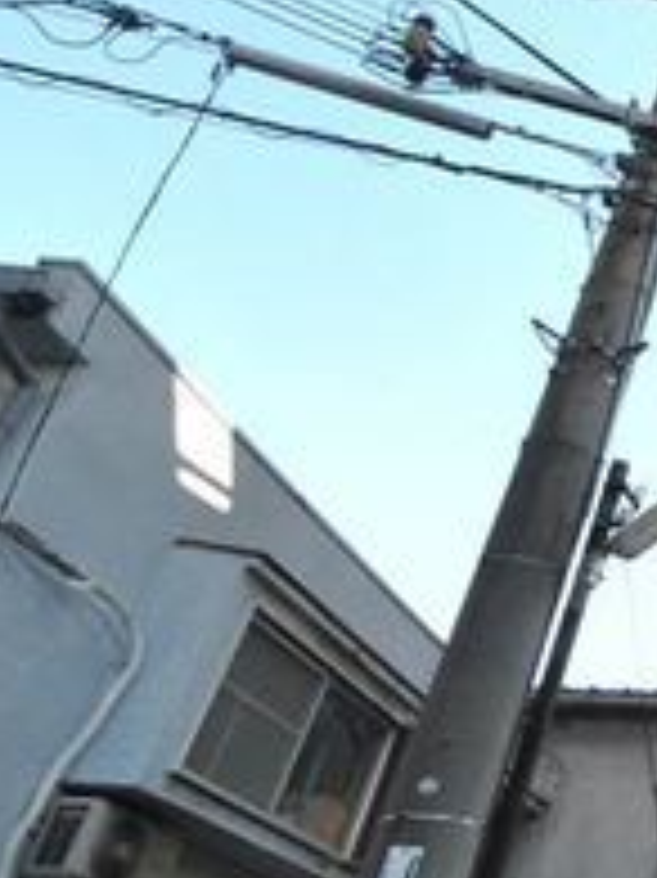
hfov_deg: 20.9
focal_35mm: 38
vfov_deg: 48.2
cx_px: 1242
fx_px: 963
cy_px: 581
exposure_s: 1/320
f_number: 9
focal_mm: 8
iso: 800
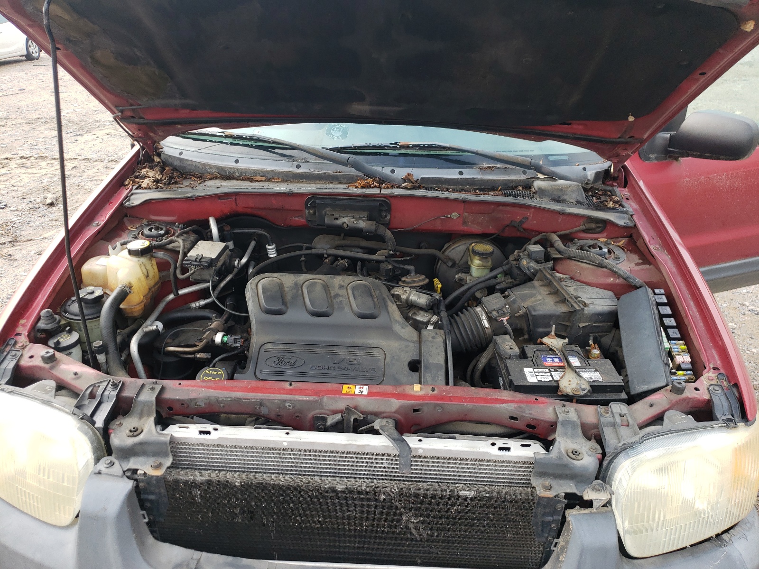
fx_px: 570
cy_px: 284
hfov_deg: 67.3
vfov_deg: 53.1
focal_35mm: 26
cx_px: 380
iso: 50
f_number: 1.5
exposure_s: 1/435
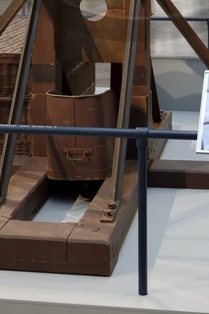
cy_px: -148
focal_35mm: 90
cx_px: 140
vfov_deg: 19.8
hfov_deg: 15.1
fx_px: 785
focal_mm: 29
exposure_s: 1/60
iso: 800
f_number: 4
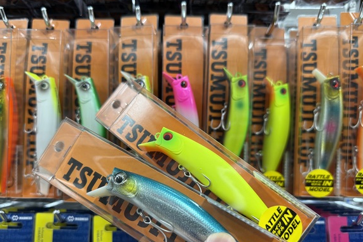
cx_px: 176
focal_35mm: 28
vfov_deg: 46.1
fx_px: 282
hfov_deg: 65.5
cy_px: 145
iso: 160
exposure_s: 1/100
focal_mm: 6.76
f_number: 1.78
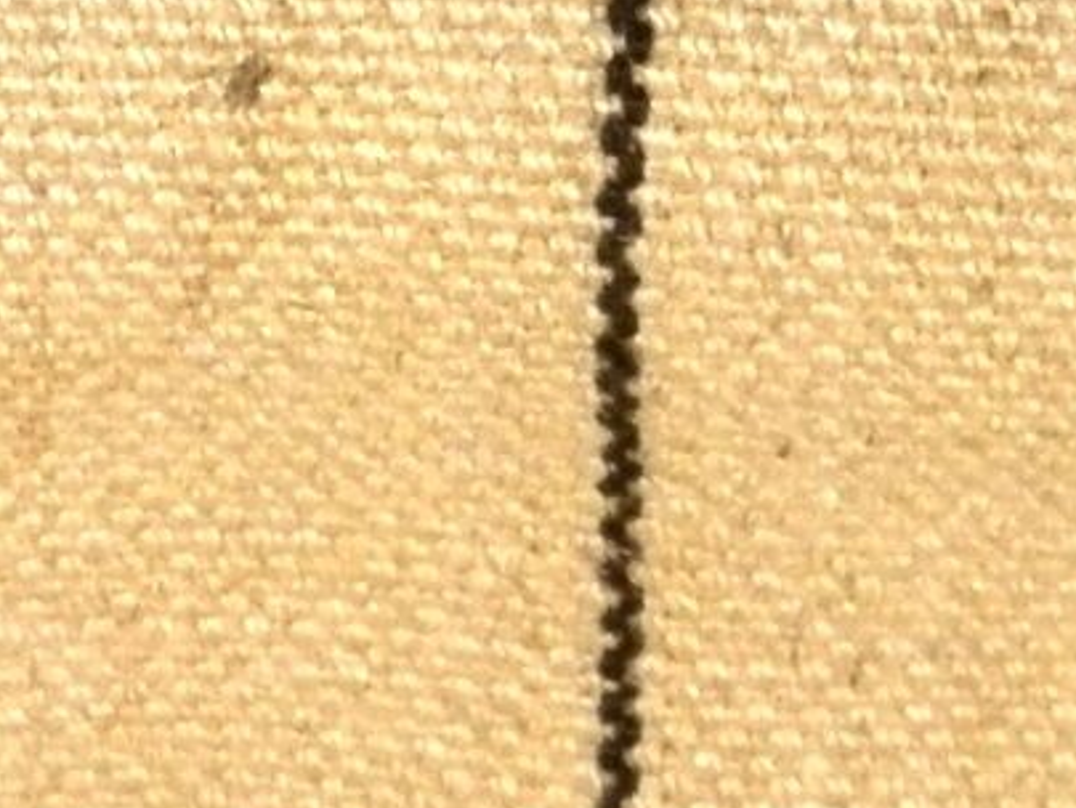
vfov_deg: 3.5
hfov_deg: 4.6
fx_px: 13370
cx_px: 802
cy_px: 454
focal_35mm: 430
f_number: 4.3
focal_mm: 12.2
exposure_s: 1/40
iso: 200
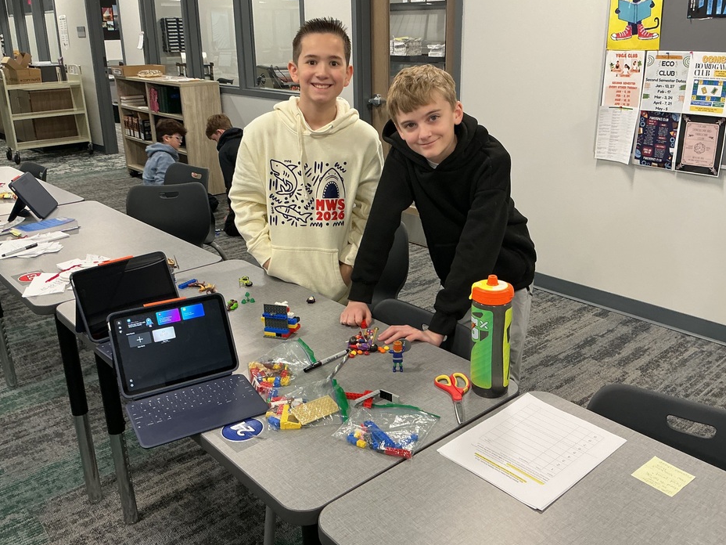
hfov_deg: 56.8
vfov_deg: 44.1
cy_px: 254
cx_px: 374
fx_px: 671
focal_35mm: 32
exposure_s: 1/60
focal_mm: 3
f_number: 1.8
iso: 100
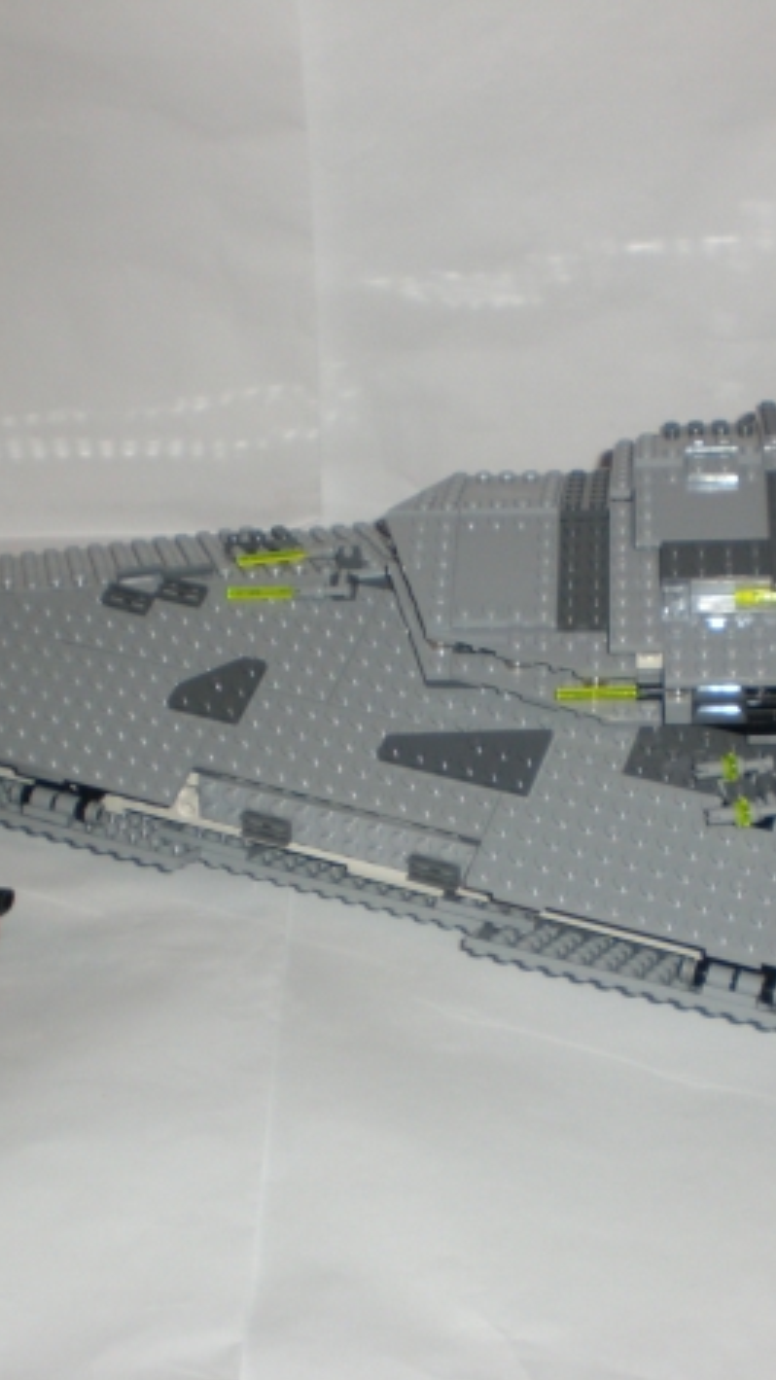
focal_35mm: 56
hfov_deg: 21.4
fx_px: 2049
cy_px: 691
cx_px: 438
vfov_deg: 37.2
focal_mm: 6.3
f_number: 3.1
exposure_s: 1/60
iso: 100
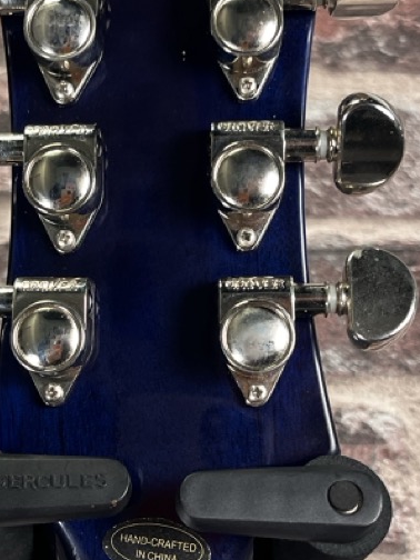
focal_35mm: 66
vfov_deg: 29.4
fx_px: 1068
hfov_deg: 22.2
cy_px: 313
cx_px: 159
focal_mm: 5.1
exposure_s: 1/121
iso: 125
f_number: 1.6
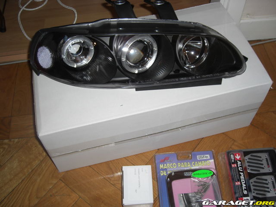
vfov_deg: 37.7
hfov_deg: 49.0
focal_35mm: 38
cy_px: 104
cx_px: 138
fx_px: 303
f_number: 2.8
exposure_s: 1/60
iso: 100
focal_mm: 7.9
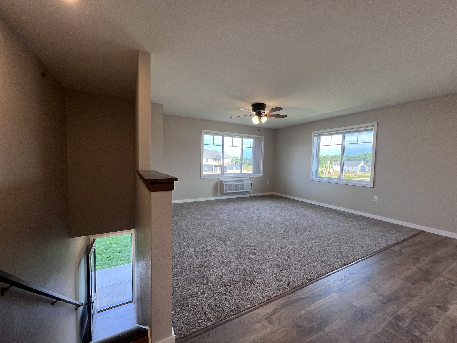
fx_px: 172
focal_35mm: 13
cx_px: 228
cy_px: 172
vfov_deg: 89.9
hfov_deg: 106.2
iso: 80
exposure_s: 1/120
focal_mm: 1.57
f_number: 1.8
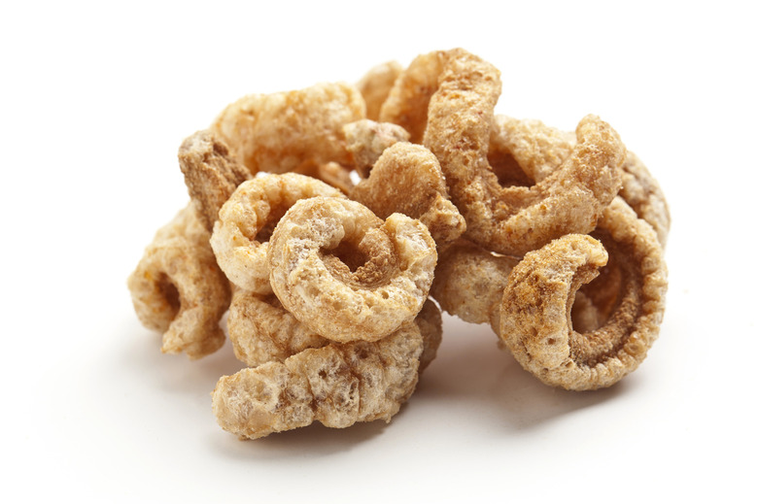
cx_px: 379
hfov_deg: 19.5
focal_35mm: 105
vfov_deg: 13.0
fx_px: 2209
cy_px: 252
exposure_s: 1/200
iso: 200
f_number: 16
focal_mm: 105
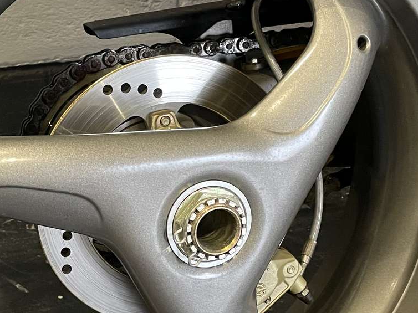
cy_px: 197
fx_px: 833
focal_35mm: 69
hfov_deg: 28.0
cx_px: 136
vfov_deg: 21.2
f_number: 1.6
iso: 500
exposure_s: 1/50
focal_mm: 4.2
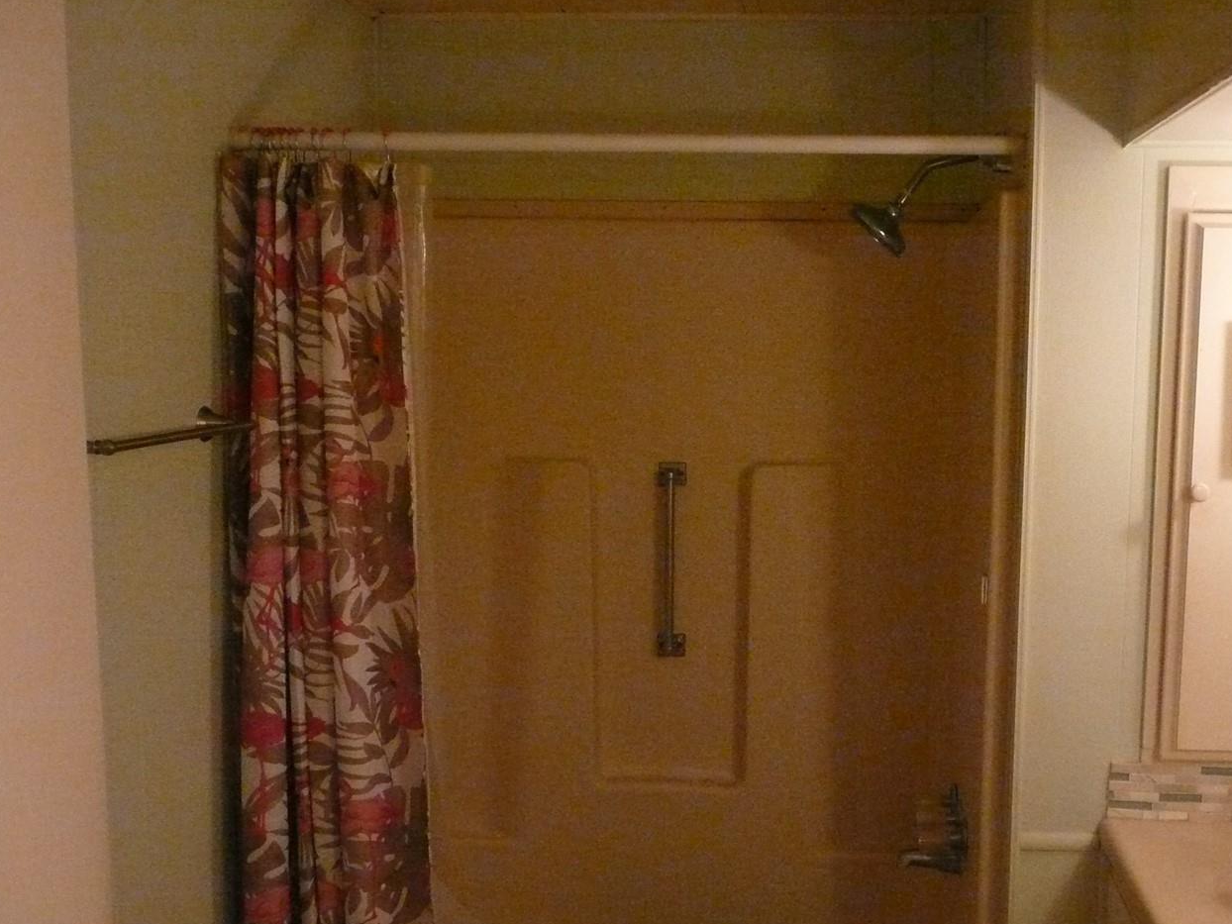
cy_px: 487
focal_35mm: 36
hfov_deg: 50.8
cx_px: 770
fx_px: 1281
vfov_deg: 39.6
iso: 800
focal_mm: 4.6
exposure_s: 1/80
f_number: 3.3
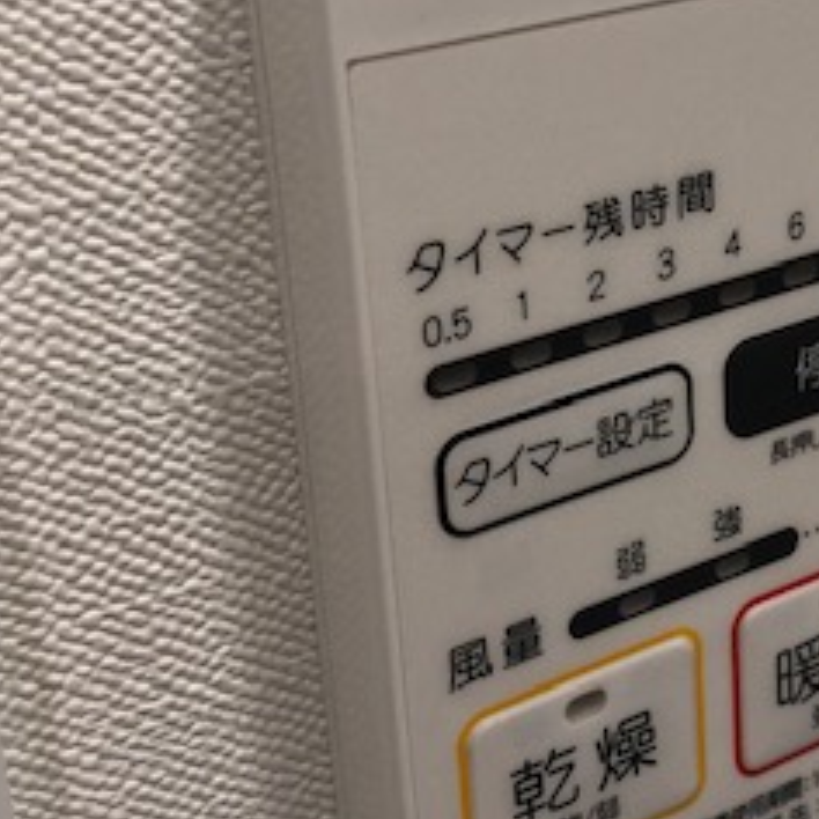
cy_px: 264
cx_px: 642
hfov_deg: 25.3
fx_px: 1793
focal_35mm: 67
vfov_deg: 25.6
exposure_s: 1/50
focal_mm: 3.99
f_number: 1.8
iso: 32
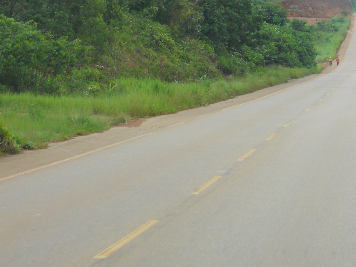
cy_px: 92
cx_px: 237
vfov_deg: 9.7
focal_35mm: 153
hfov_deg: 12.9
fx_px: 1574
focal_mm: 20.3
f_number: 5.9
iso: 160
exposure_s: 1/250
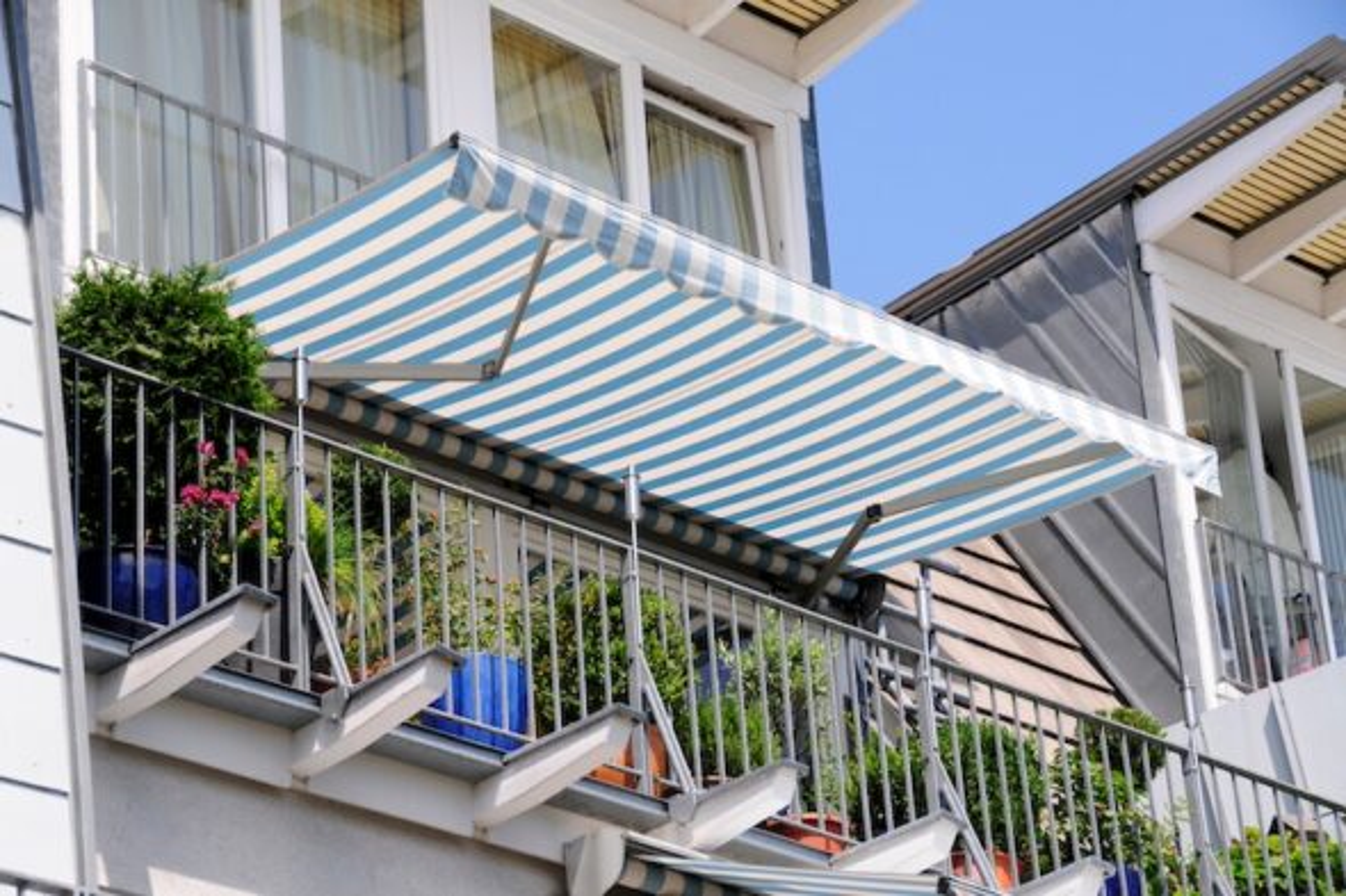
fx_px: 4205
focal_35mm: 112
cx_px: 673
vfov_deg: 12.2
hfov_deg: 18.2
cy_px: 448
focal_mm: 75
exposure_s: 1/320
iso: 200
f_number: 9
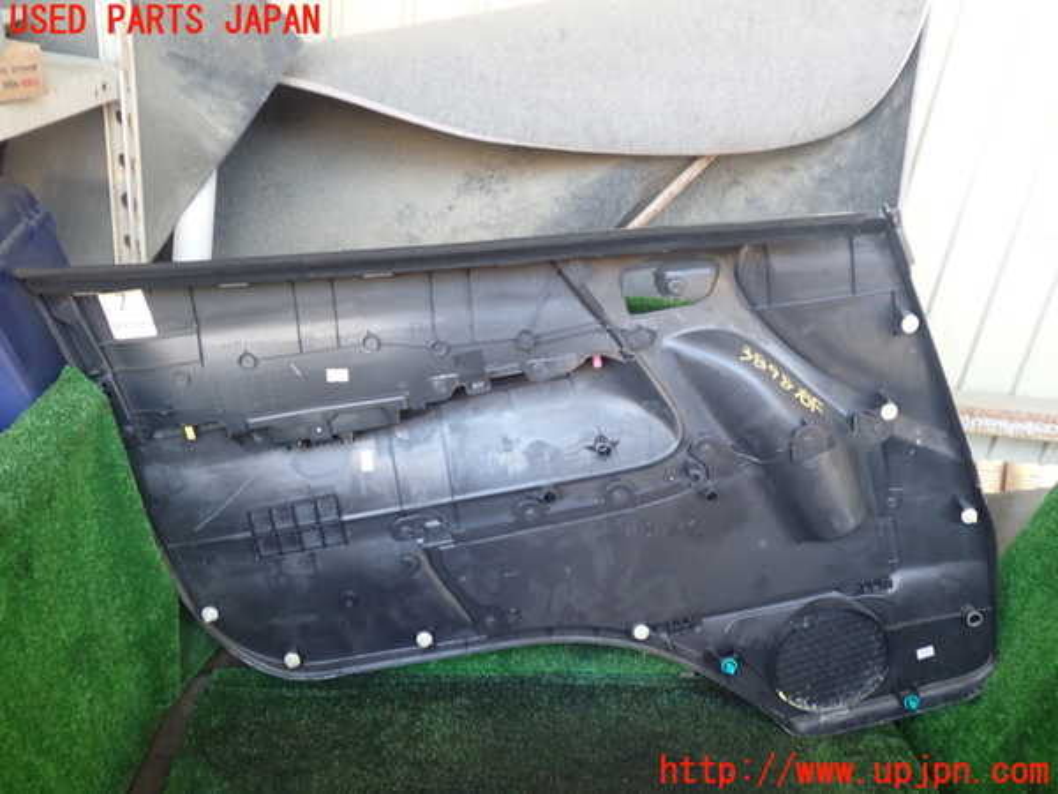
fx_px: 917
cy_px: 397
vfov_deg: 46.8
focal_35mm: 30
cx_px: 529
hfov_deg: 60.0
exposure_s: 1/40
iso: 200
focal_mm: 5.4
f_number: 2.3
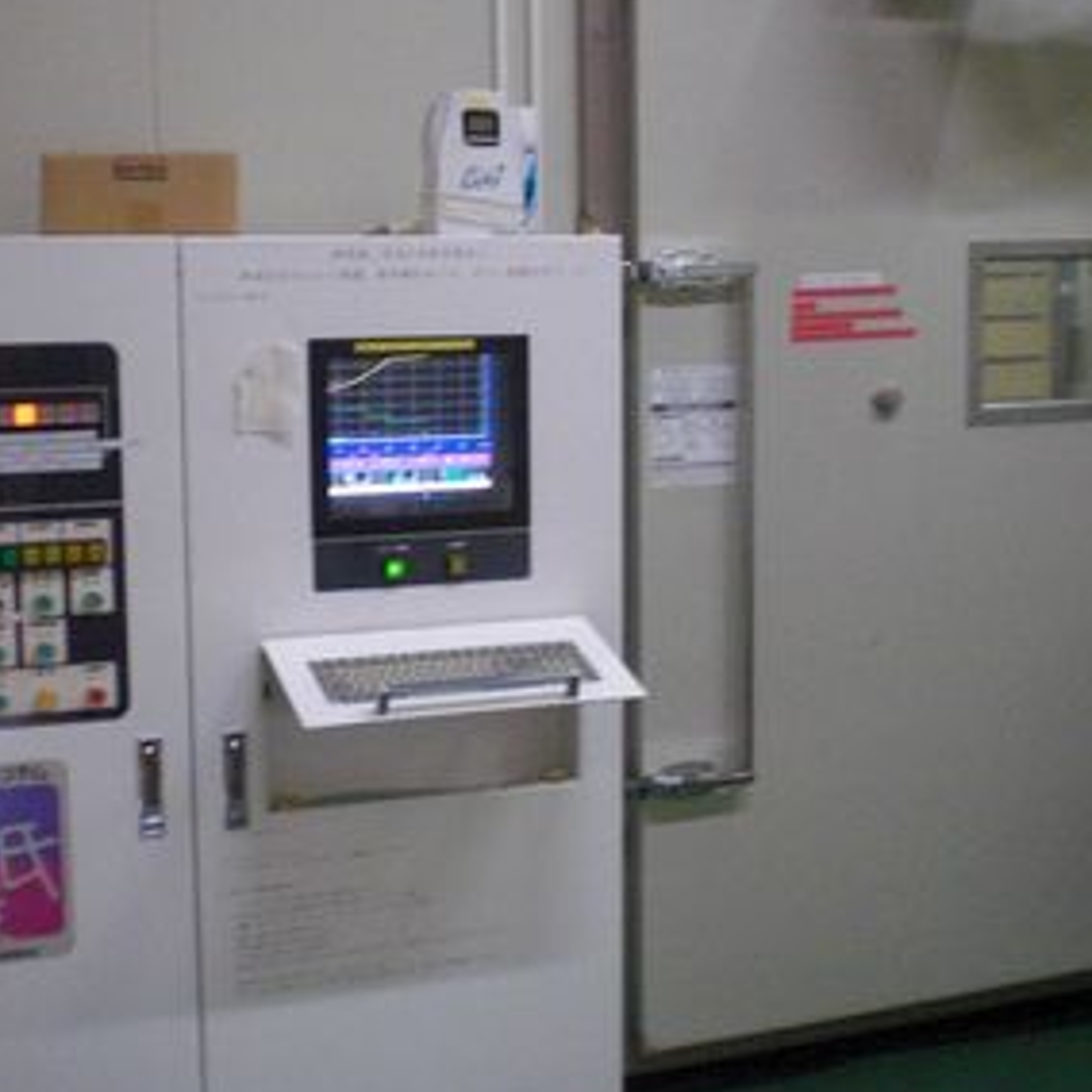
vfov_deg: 32.2
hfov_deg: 32.1
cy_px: 492
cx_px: 448
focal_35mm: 53
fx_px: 1892
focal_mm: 6.3
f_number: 3.1
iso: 800
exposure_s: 1/40
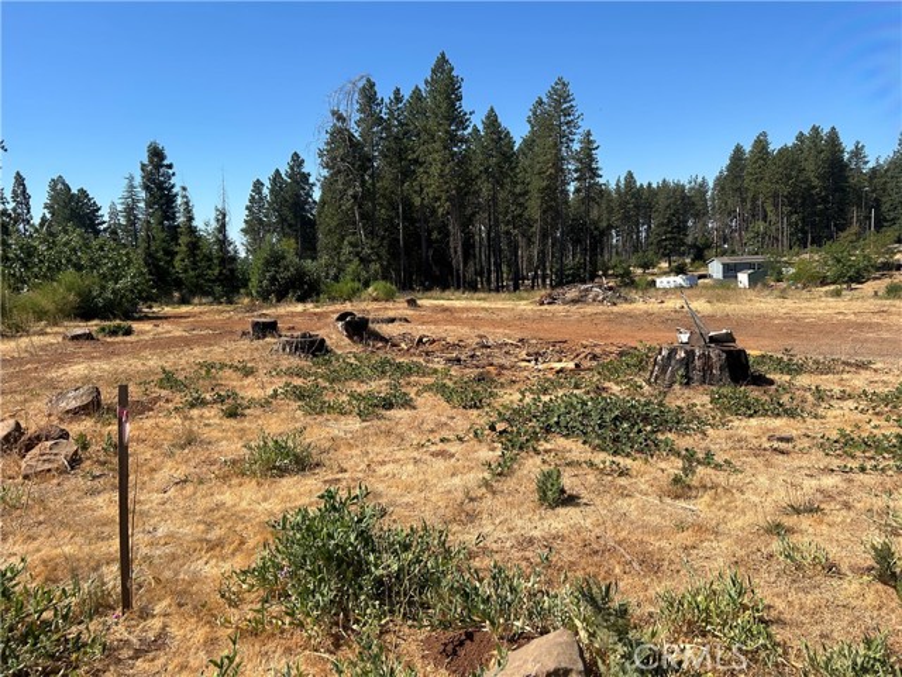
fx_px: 677
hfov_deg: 67.3
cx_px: 451
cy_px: 338
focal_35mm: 26
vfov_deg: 53.1
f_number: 1.5
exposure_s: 1/3257
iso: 50
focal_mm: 5.7
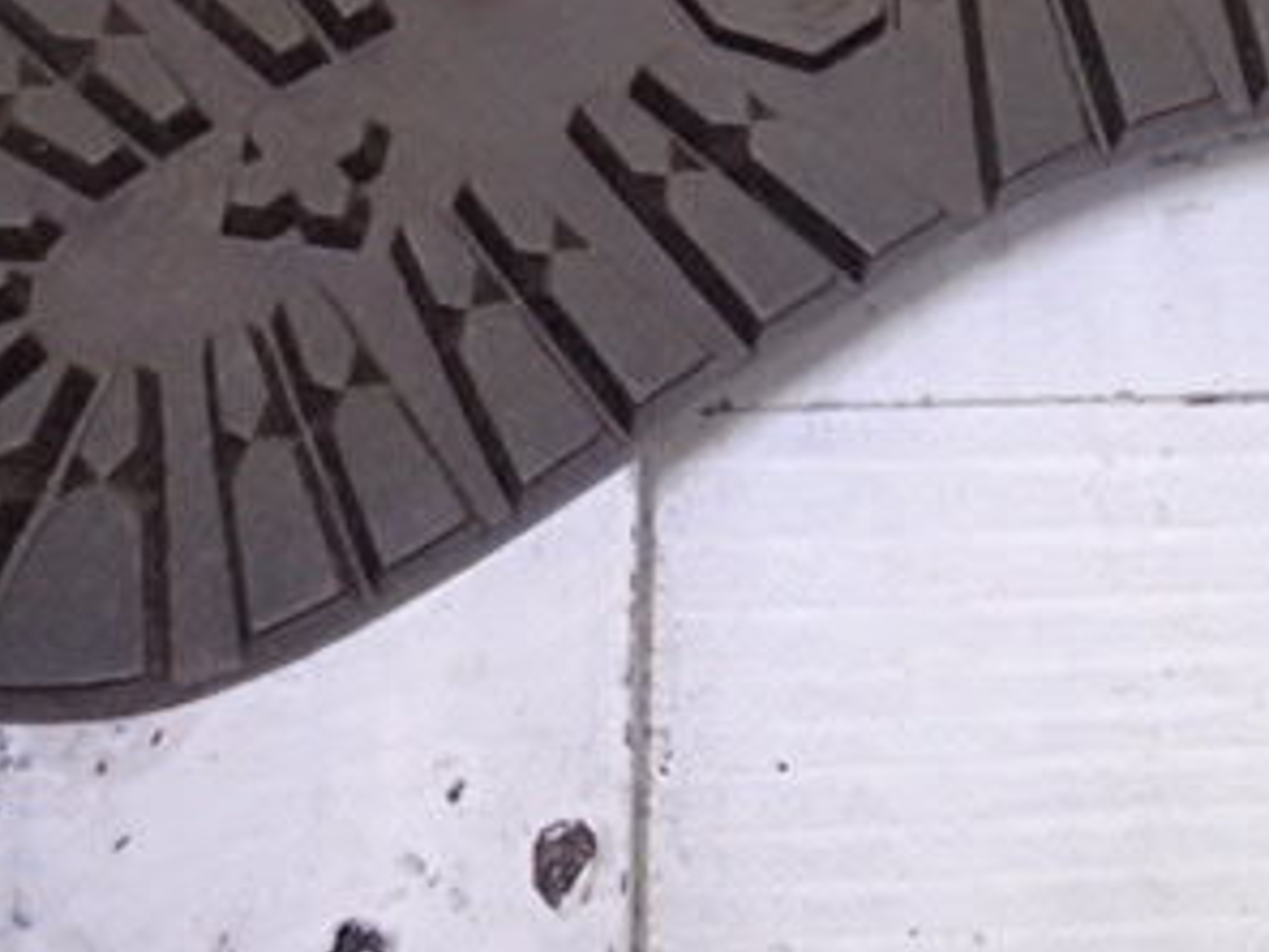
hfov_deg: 20.8
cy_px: -4
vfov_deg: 15.6
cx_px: 1007
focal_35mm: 93
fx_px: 3409
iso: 800
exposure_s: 1/15
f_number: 2.9
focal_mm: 7.86
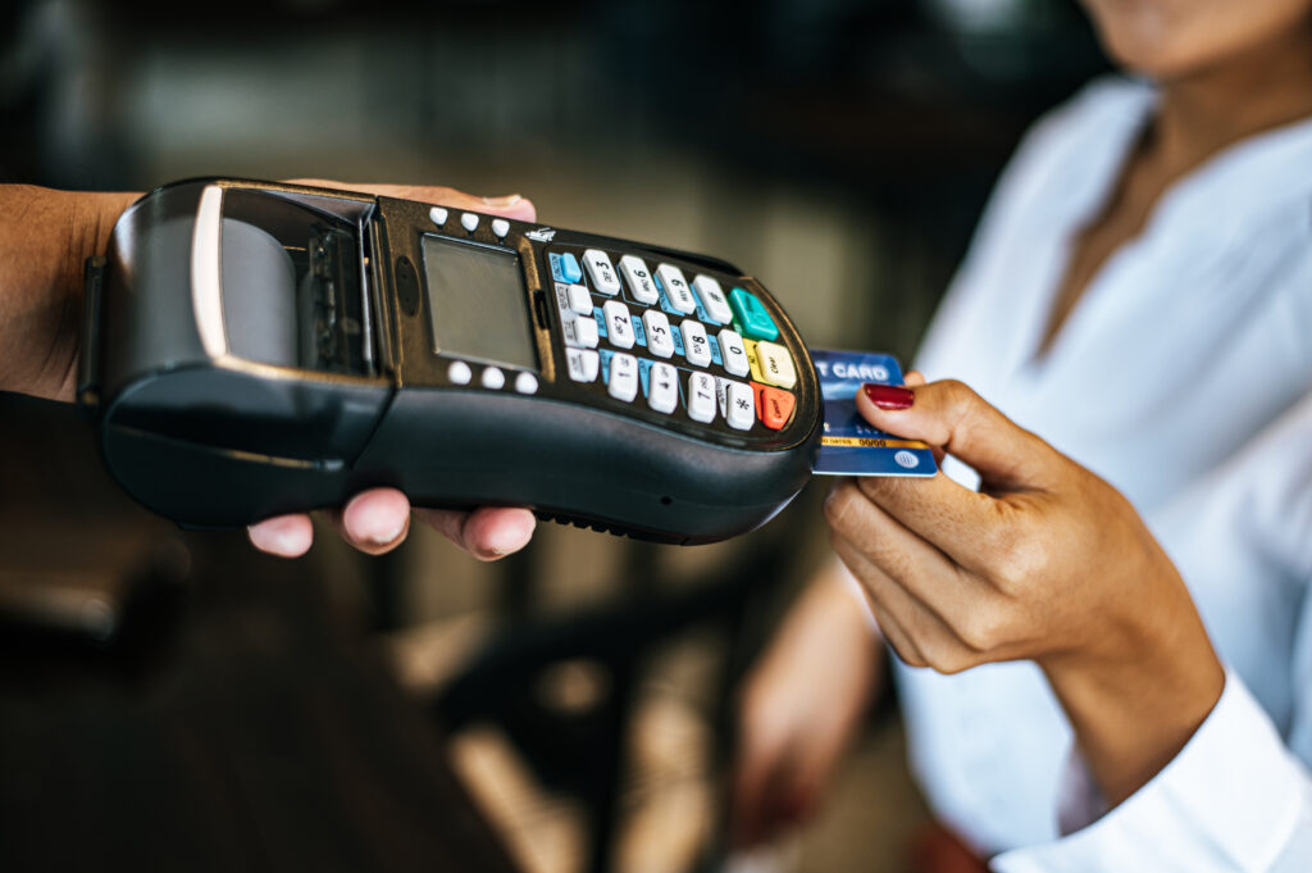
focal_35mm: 50
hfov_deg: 39.6
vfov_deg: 26.9
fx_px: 1821
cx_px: 656
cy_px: 436
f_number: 1.8
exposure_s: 1/160
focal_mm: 50
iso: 400
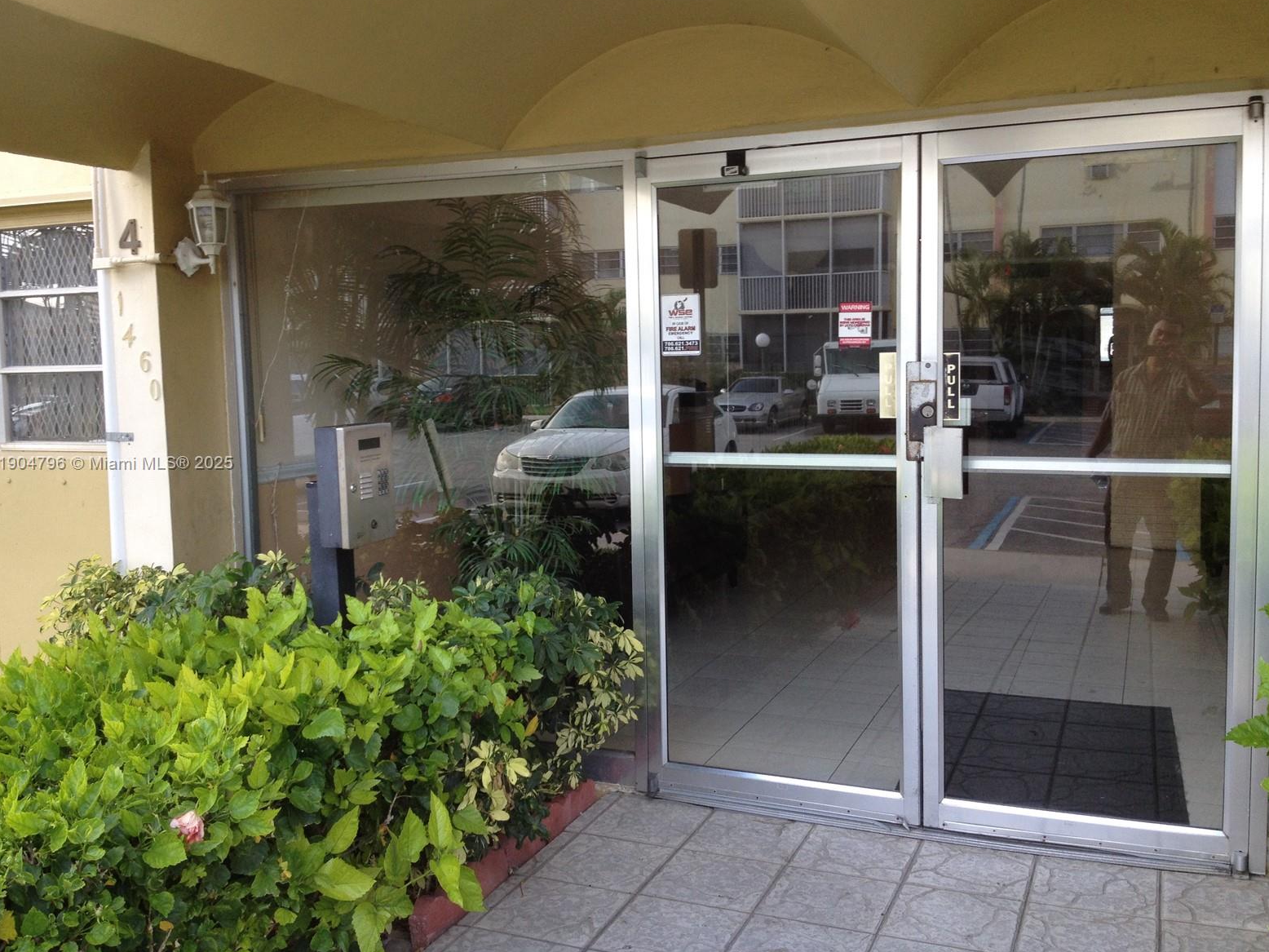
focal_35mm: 36
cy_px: 464
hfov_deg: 51.4
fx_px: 1320
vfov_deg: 39.7
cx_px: 625
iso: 64
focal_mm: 4.28
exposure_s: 1/120
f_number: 2.4
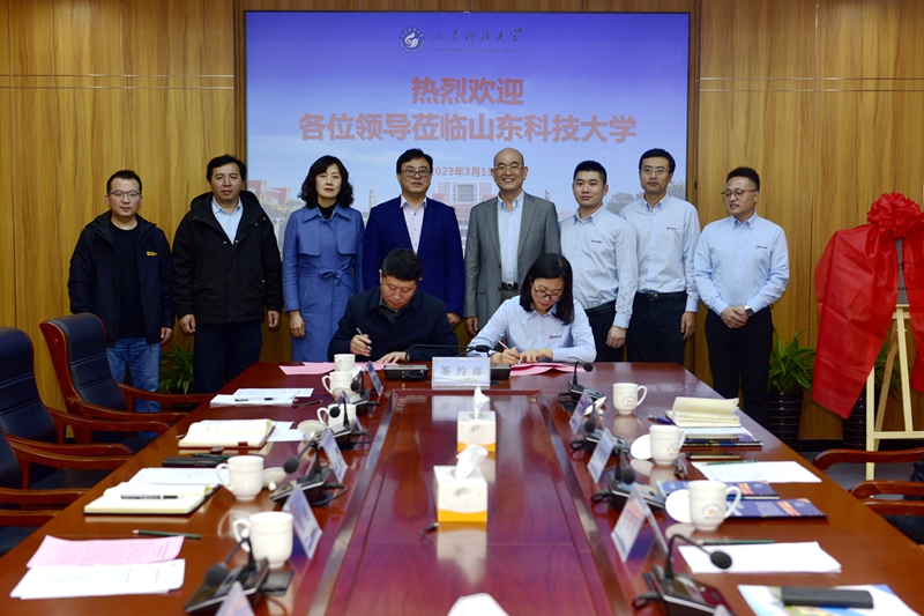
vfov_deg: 28.1
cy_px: 308
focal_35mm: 48
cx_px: 462
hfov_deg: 41.1
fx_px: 1232
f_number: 4
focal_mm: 48
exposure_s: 1/60
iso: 100
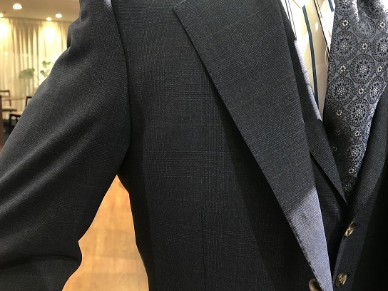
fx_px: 404
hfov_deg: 50.8
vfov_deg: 39.7
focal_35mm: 36
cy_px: 144
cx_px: 242
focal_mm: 3.99
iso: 50
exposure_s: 1/15
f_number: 1.8
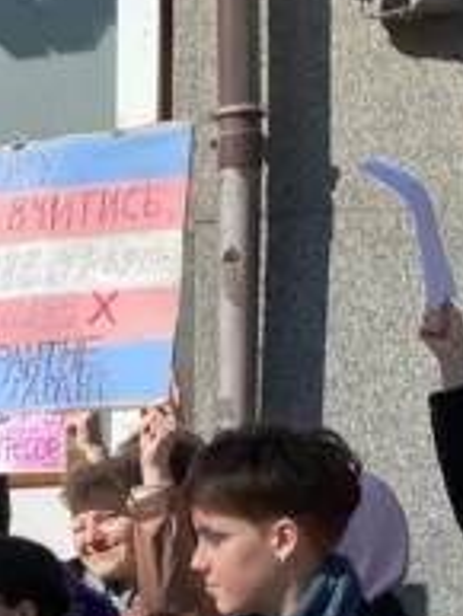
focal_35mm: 138
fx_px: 2458
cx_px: -367
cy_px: 817
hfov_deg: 10.2
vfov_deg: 13.7
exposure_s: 1/2625
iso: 32
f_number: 1.8
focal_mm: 4.25
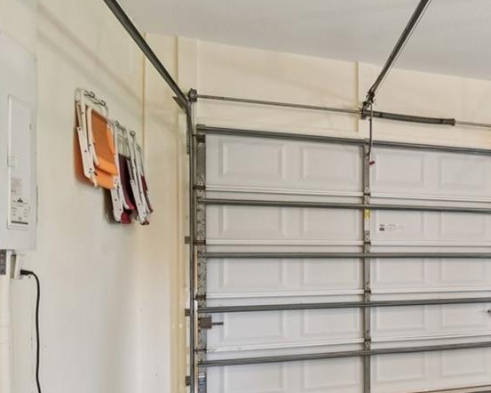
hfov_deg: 38.9
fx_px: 552
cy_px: 255
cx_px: 548
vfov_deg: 38.8
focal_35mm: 38
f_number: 8
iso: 400
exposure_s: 1/2.5
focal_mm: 14
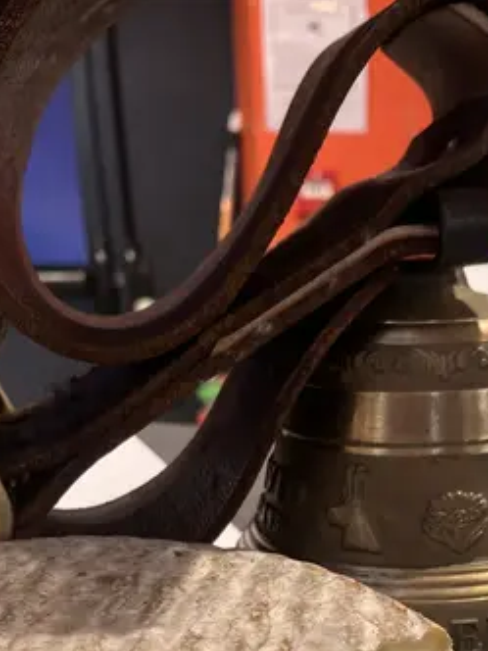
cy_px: 586
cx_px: 363
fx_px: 883
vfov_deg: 37.7
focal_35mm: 47
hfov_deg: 30.4
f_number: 1.6
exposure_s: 1/100
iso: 40
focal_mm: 5.1
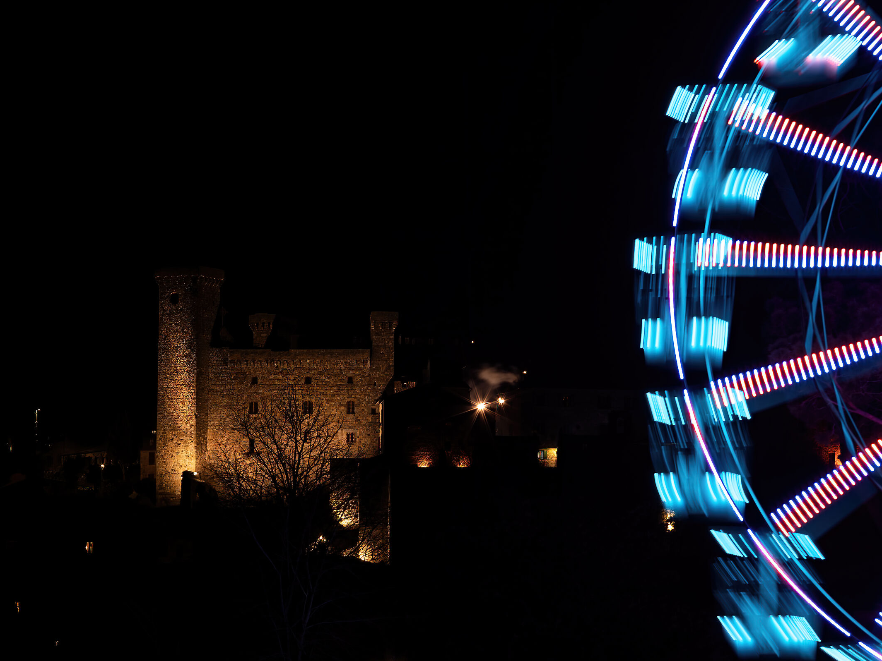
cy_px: 330
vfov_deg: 7.6
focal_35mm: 195
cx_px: 392
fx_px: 4969
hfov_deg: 10.1
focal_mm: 180
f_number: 10
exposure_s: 1.3
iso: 125
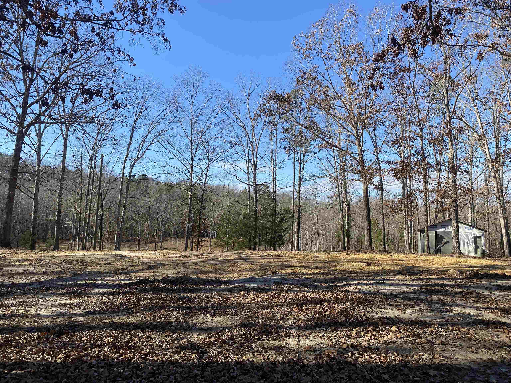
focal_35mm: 26
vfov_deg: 53.1
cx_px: 256
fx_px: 384
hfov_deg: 67.3
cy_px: 192
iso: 32
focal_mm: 4.25
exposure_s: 1/1543
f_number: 1.8
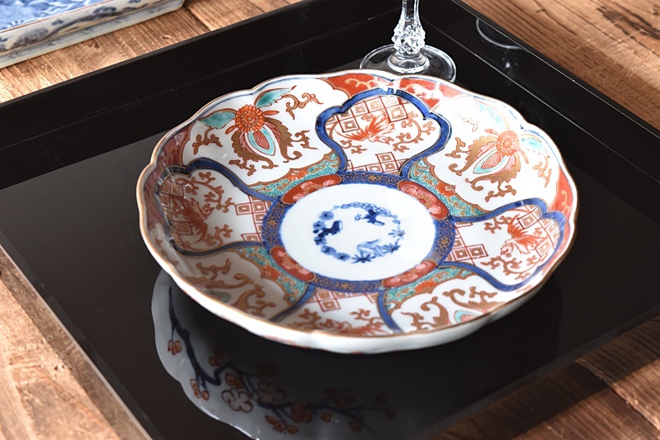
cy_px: 220
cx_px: 330
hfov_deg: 27.0
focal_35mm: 75
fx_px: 1375
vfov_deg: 18.2
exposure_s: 1/3
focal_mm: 50
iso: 400
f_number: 5.6
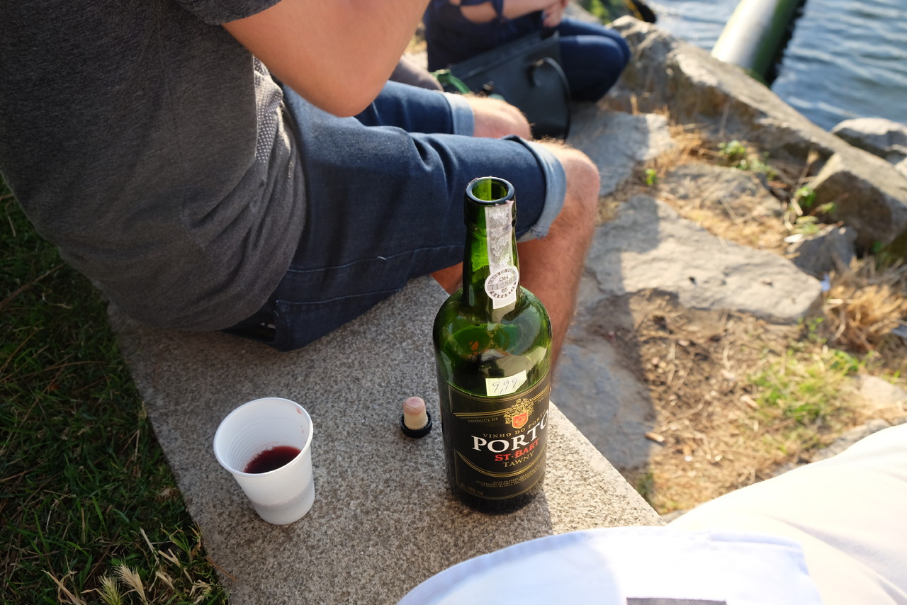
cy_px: 302
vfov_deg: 42.3
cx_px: 454
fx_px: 781
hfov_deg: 60.3
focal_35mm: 31
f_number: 5.6
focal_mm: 20.5
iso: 400
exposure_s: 1/300
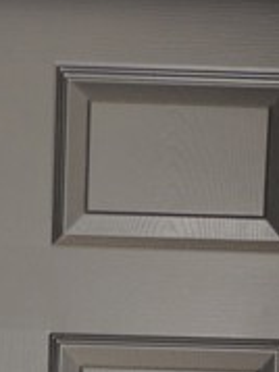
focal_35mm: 86
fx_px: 925
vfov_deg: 20.8
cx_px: 58
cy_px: 482
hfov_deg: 17.0
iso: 100
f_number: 3
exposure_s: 1/40
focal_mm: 4.3
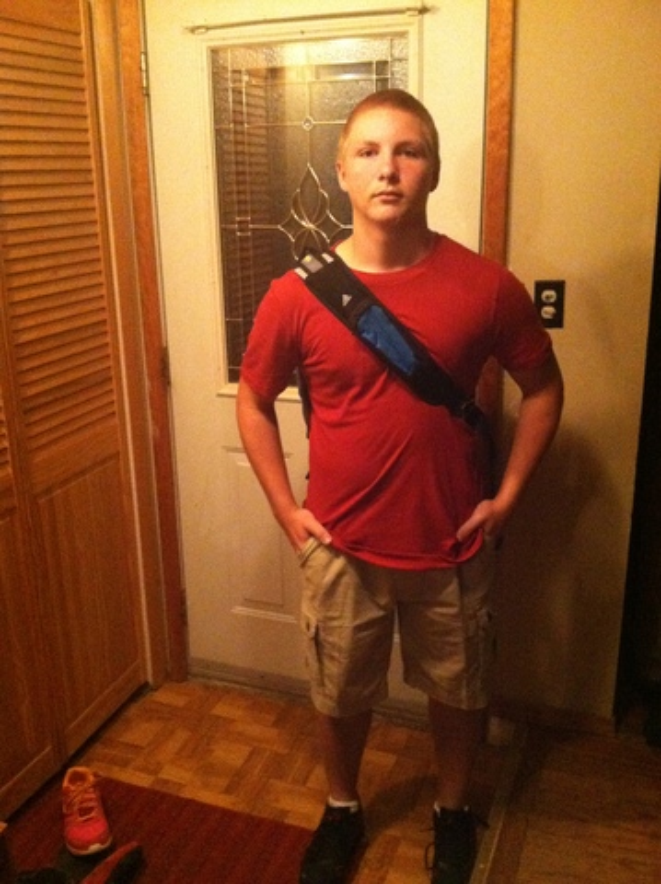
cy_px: 442
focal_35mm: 35
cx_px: 330
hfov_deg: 40.6
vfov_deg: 52.7
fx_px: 893
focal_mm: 3.85
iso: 1000
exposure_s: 1/15
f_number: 2.8
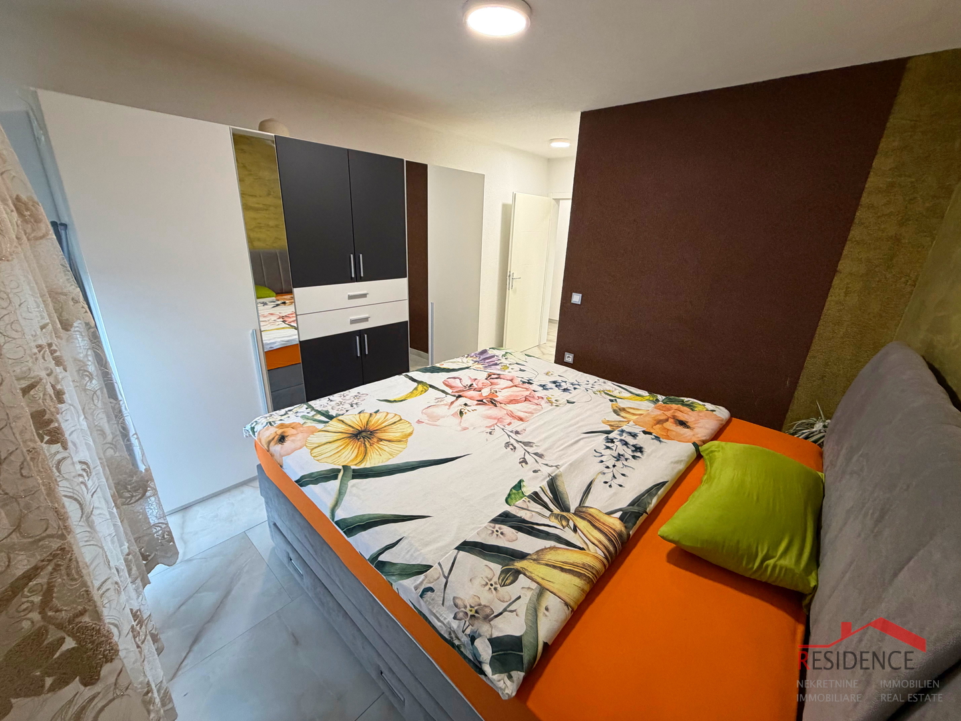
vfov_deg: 85.7
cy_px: 360
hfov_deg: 102.1
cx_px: 480
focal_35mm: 14
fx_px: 389
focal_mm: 2.22
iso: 320
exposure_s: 1/100
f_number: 2.2
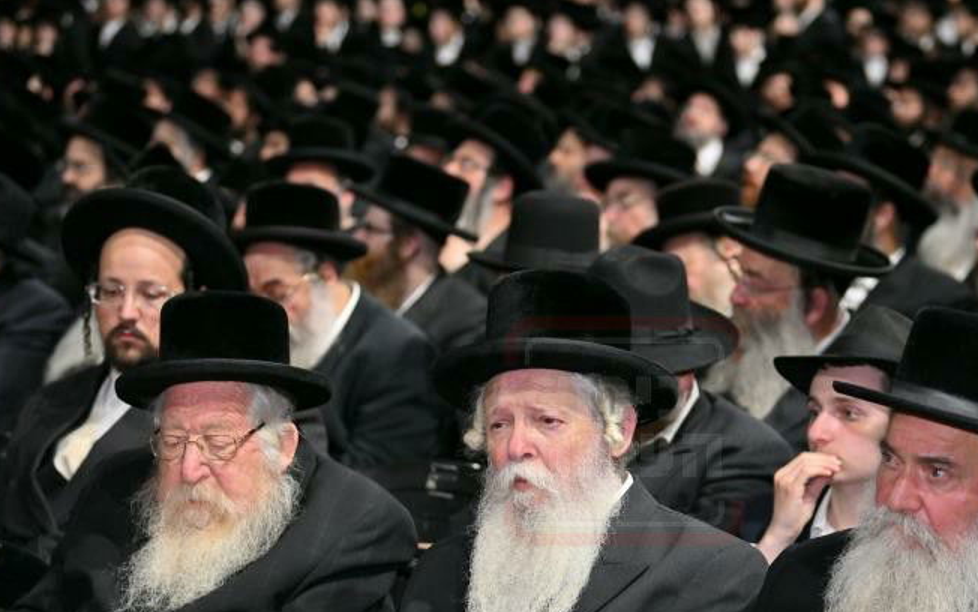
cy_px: 461
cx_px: 630
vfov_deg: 11.7
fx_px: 2986
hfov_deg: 18.6
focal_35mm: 112
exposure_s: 1/200
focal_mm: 70
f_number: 2.8
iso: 400
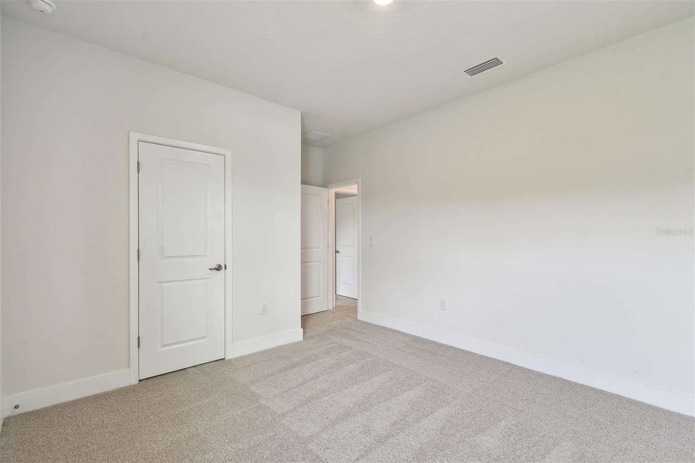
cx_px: 348
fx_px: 290
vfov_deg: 77.3
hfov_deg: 100.4
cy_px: 232
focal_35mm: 15
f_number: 7.1
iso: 100
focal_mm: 10
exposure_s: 1/6
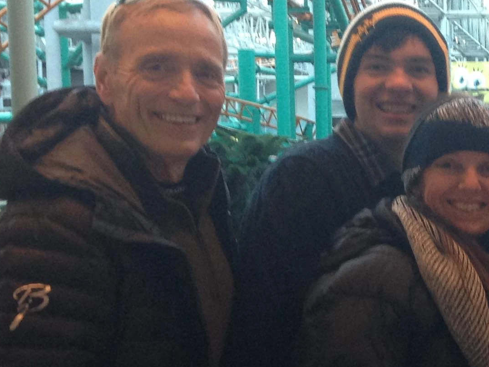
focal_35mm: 100
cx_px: 589
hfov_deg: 18.6
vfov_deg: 14.7
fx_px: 1413
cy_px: 326
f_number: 2.4
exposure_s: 1/20
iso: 125
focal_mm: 4.12
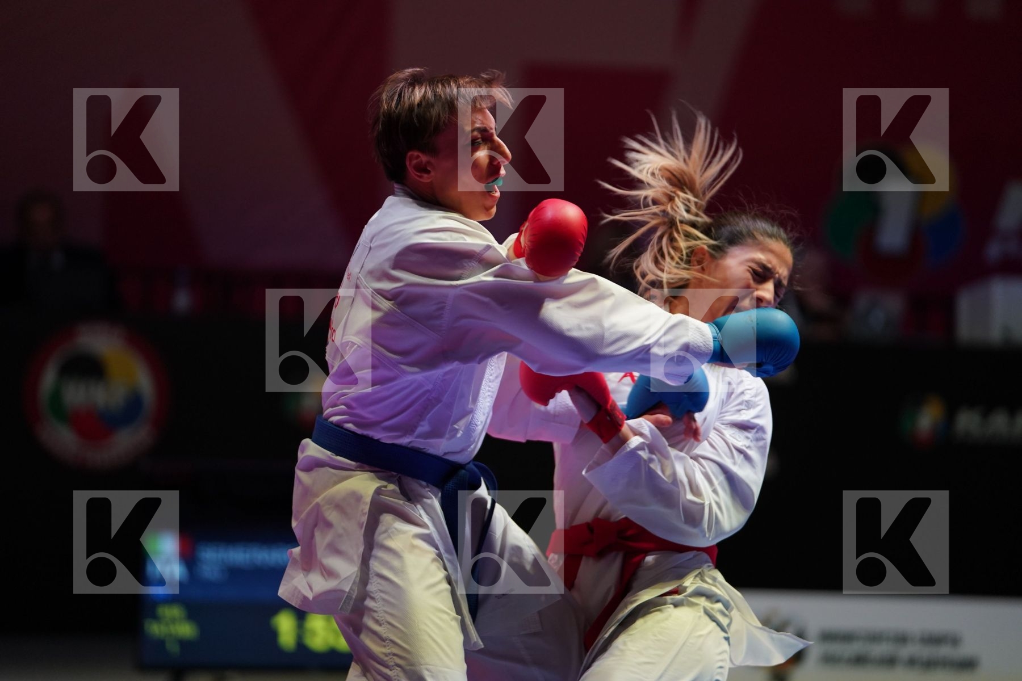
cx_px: 511
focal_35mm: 174
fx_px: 4939
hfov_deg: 11.8
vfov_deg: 7.9
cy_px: 340
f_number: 2.8
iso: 1600
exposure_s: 1/1000
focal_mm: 174
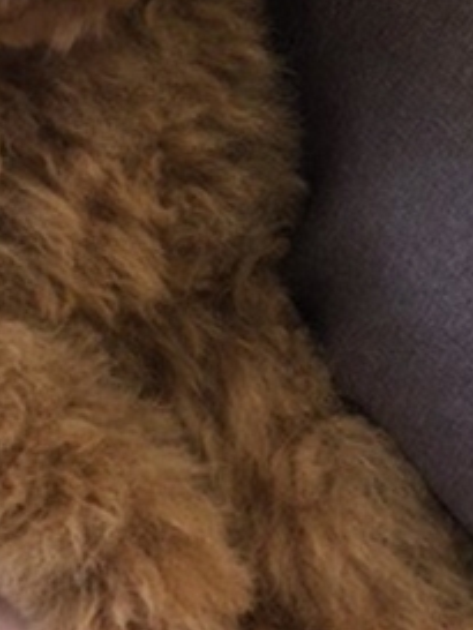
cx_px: 72
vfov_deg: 21.5
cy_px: -192
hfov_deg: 17.8
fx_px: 1493
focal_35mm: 82
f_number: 1.8
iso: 25
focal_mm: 3.99
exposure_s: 1/40
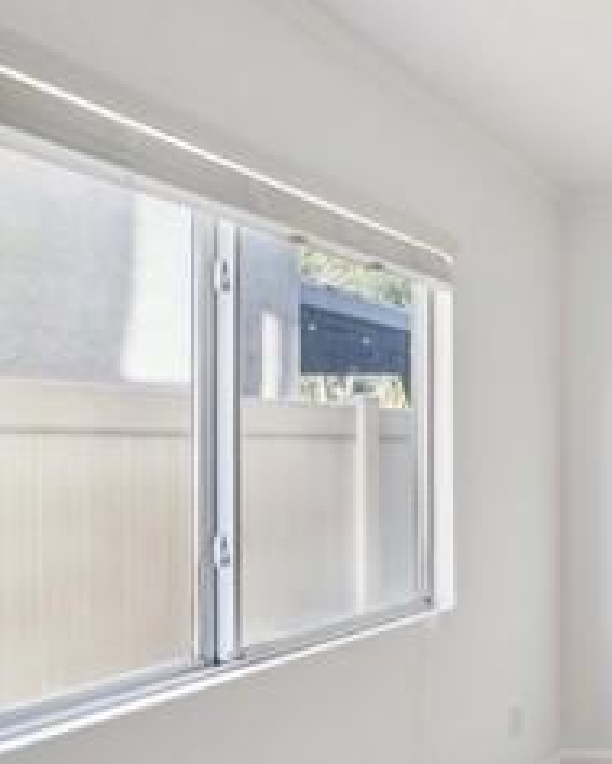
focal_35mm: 33
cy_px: 476
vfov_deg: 53.6
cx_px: 923
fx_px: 747
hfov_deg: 28.4
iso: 400
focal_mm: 13
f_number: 8
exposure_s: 1/13
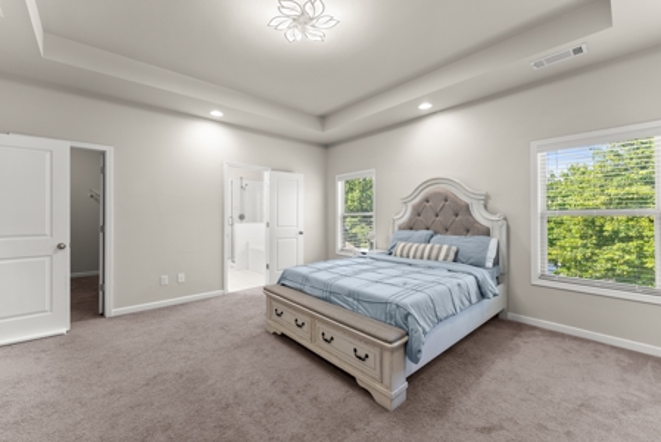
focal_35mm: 14
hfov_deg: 104.2
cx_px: 330
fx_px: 257
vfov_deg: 81.3
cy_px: 221
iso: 800
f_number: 7.1
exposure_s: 1/15
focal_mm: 14
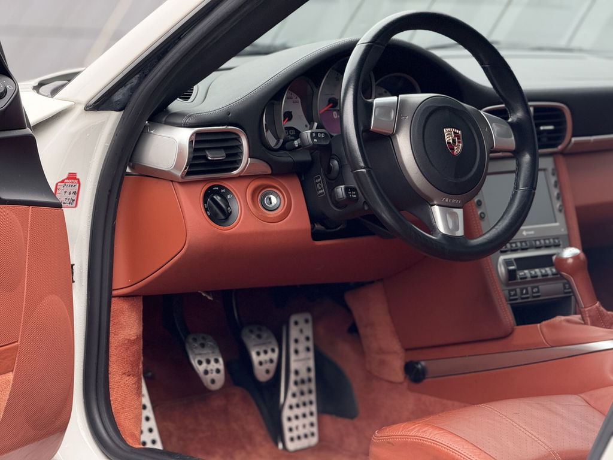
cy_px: 230
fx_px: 2125
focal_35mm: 120
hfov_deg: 16.4
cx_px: 306
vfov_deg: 12.3
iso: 125
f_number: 2.8
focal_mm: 15.66
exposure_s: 1/99
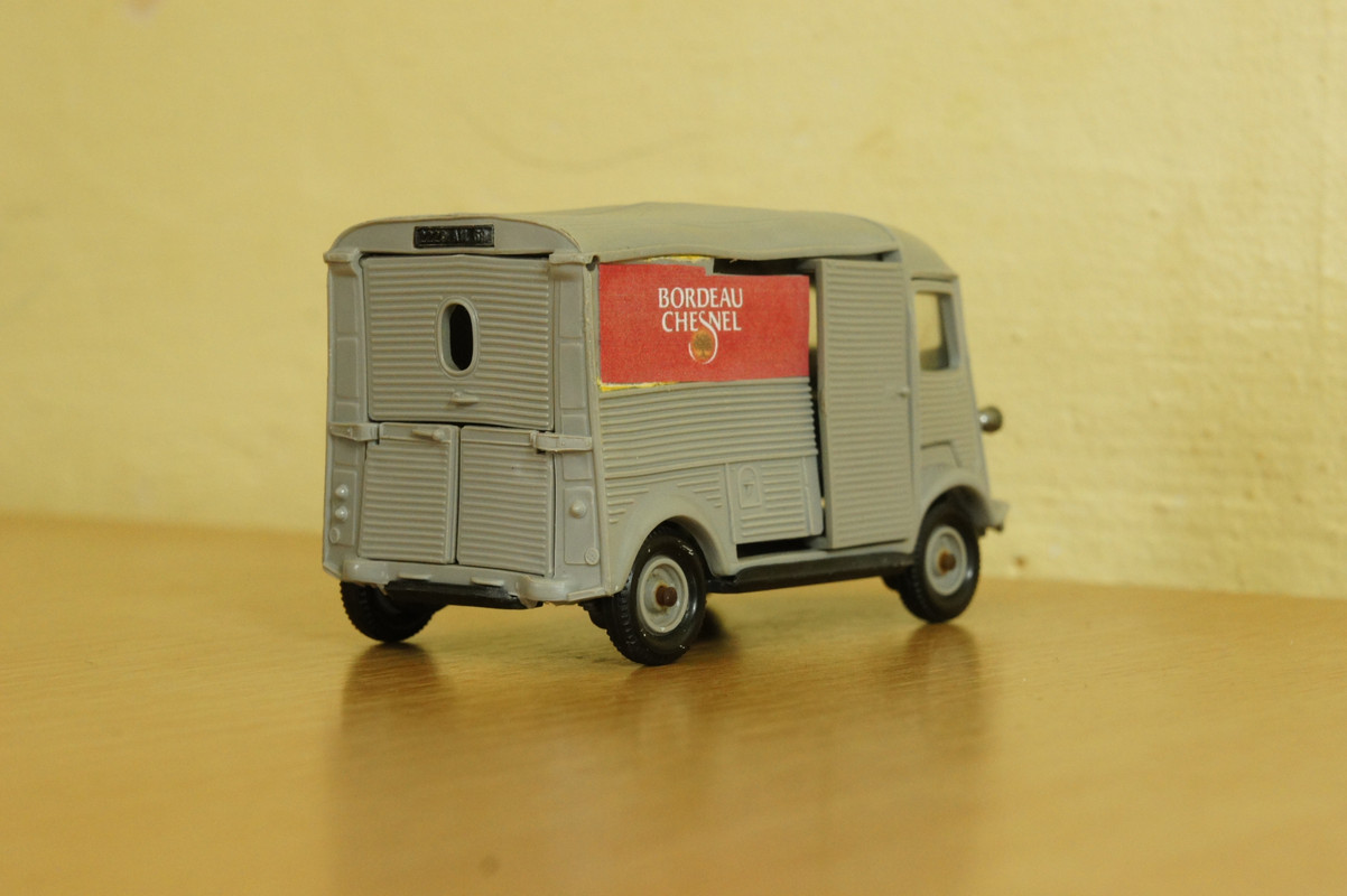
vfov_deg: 16.5
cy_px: 448
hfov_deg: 24.6
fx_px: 3085
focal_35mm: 82
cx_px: 674
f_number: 10
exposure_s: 1/13
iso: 1600
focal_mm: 55
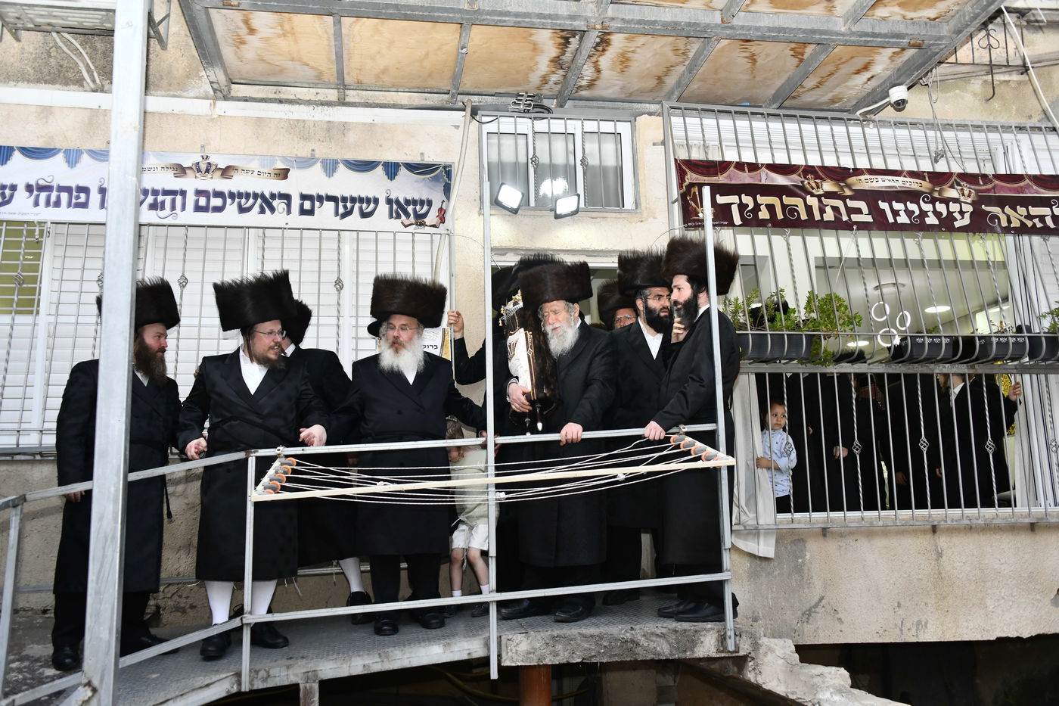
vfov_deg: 38.9
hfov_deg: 55.8
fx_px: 1000
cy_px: 353
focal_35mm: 34
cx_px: 530
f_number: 5.6
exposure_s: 1/200
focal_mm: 34
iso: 800
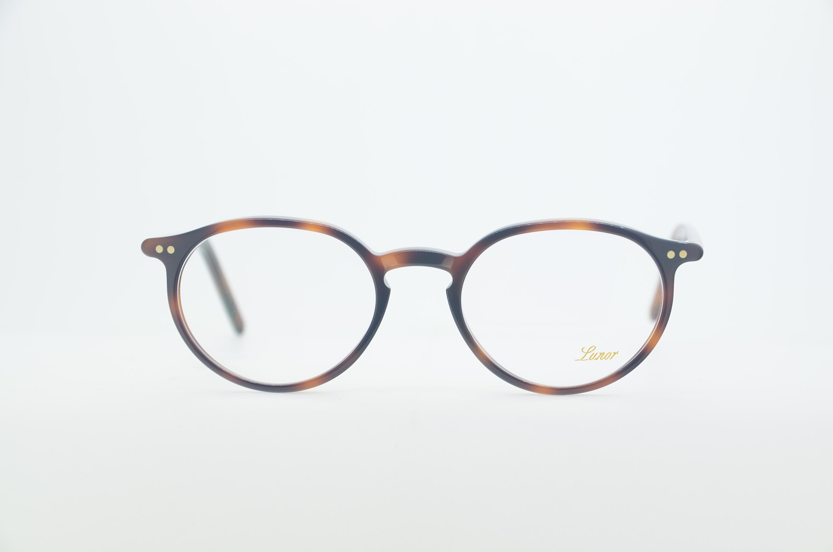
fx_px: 1801
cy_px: 276
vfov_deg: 17.4
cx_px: 416
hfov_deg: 26.0
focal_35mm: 78
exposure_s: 1/5
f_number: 7.1
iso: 320
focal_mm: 52
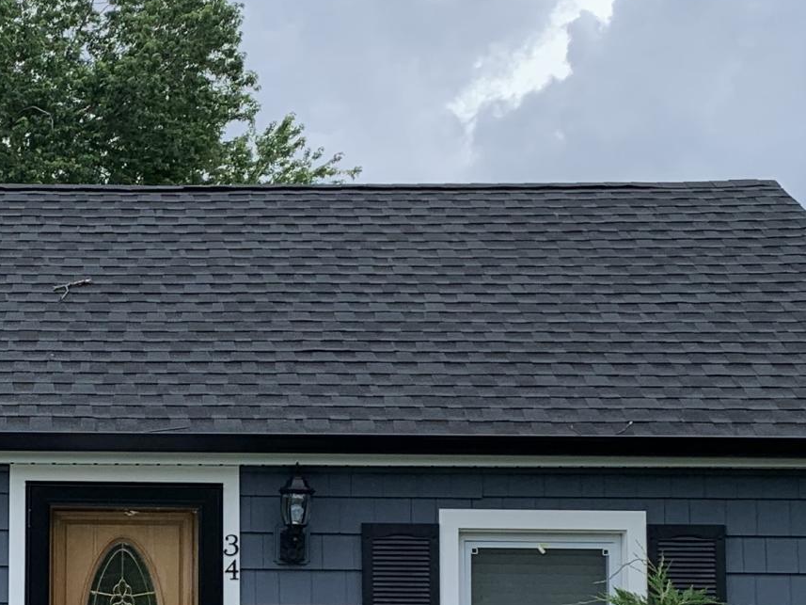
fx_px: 2119
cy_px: 533
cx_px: 21
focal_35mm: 91
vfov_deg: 16.1
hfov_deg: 20.9
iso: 25
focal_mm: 4.25
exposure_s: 1/887
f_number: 1.8
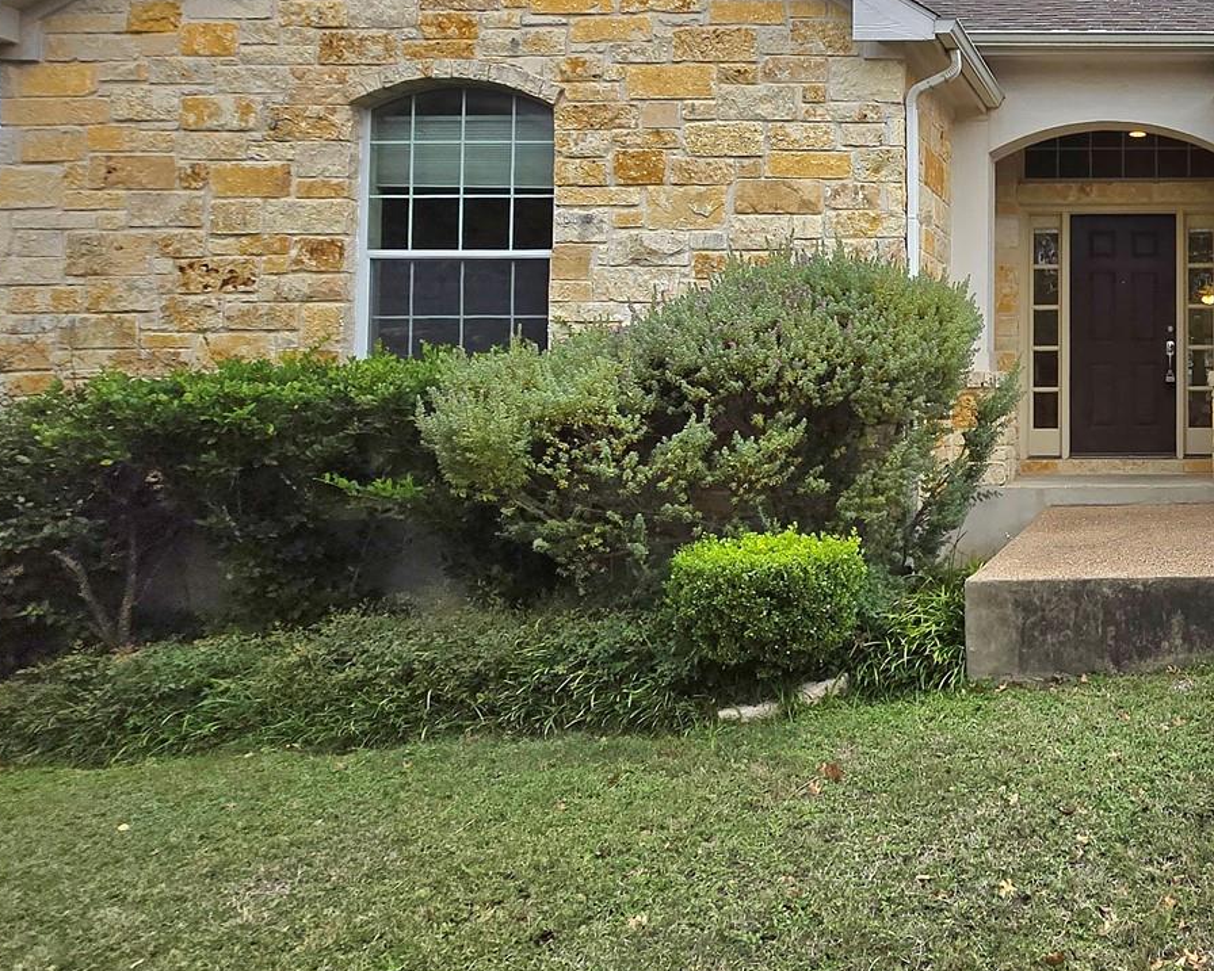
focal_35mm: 29
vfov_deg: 49.5
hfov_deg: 49.3
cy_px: 359
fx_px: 1042
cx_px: 1215
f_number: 2.2
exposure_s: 1/417
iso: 25
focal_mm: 1.7
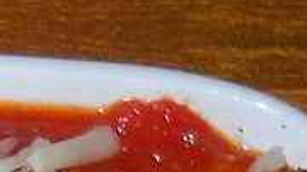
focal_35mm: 245
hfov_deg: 8.0
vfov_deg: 4.7
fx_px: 1993
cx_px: -466
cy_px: 570
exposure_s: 1/30
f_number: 3.1
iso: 80
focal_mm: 6.72
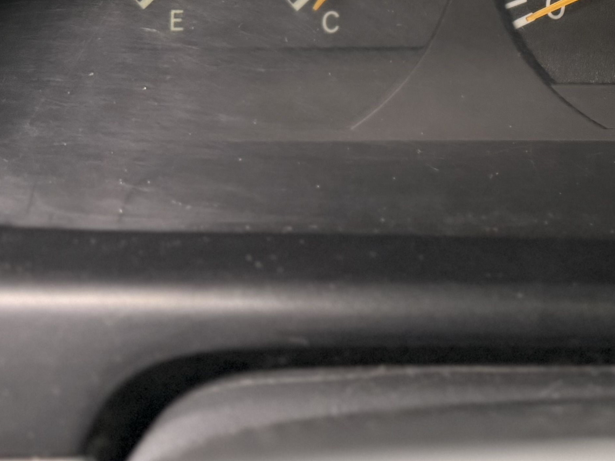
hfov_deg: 25.1
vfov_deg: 18.5
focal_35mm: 73
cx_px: 646
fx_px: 1297
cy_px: -171
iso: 640
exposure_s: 1/33
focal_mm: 6.76
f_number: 1.78
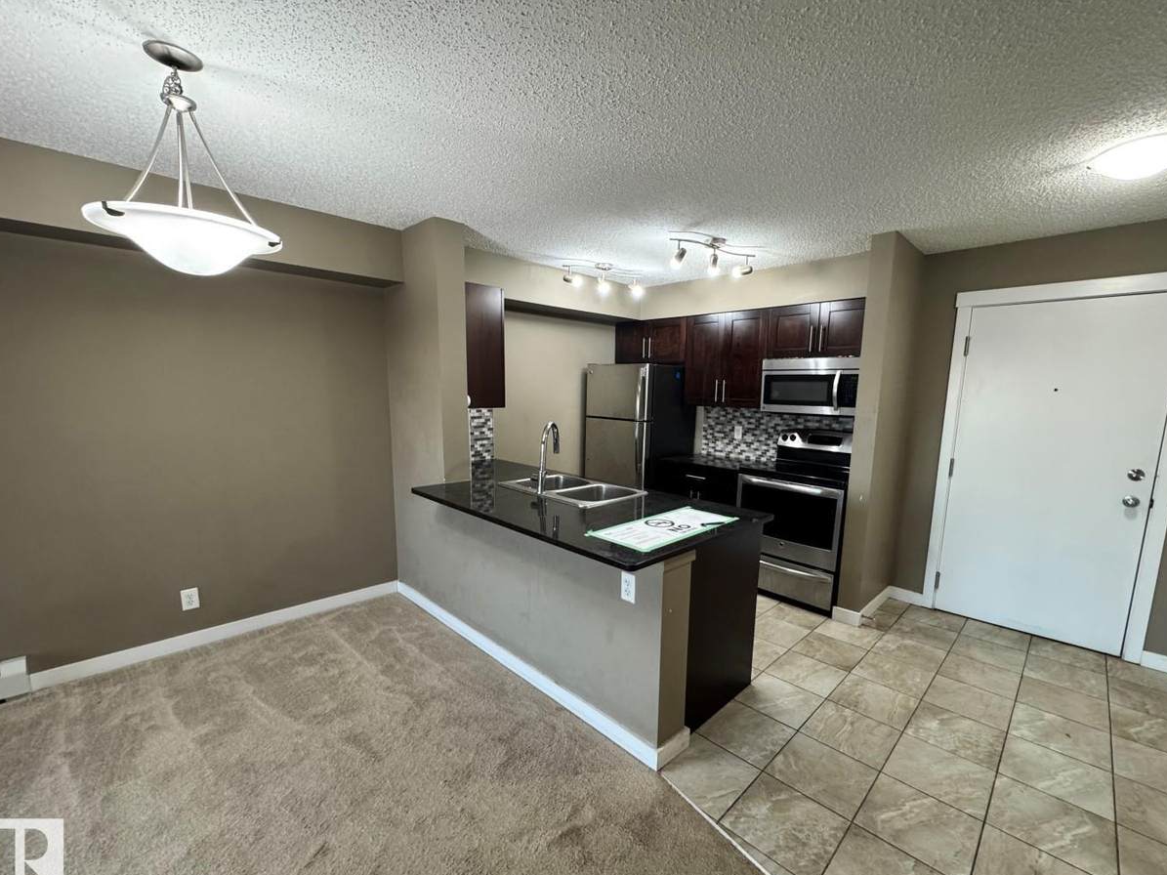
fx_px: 506
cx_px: 602
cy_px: 468
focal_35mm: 15
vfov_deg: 81.6
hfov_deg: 98.1
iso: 320
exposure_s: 1/60
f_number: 2.2
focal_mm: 2.22
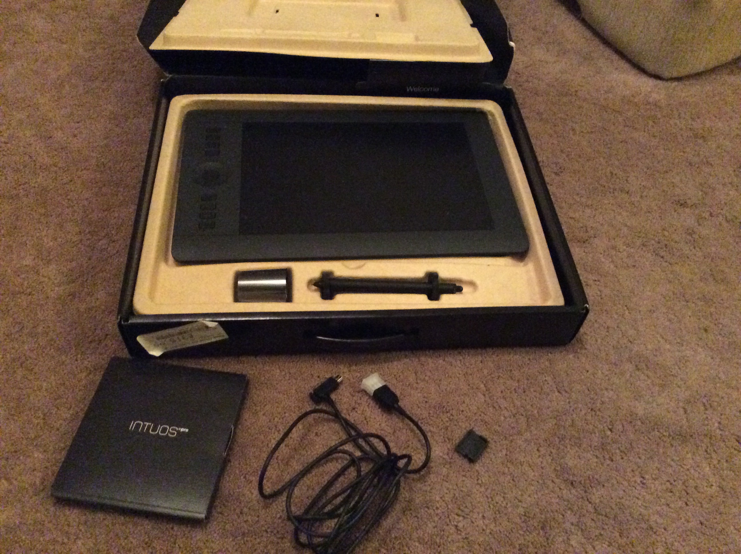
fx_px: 684
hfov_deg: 56.9
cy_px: 277
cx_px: 370
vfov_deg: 44.1
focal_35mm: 32
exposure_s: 1/15
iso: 800
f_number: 2.4
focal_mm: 3.3
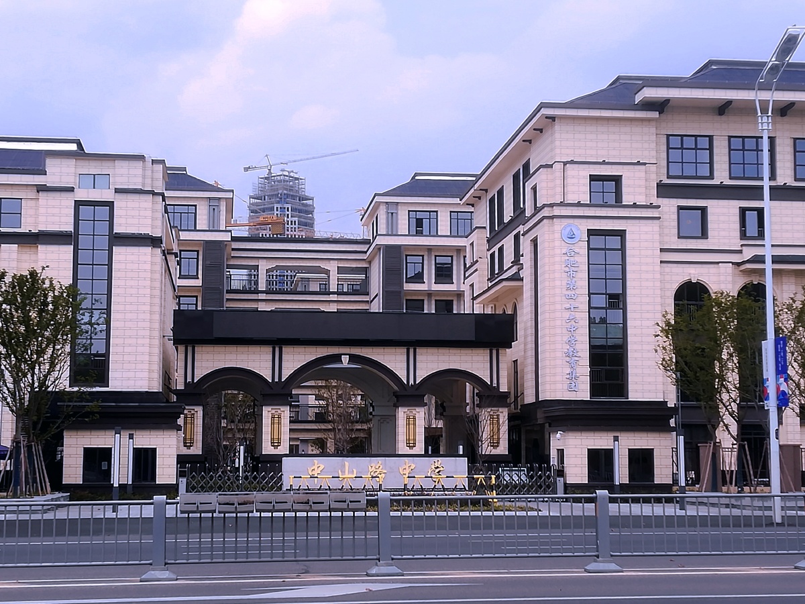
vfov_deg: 22.3
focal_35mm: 66
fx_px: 1535
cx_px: 402
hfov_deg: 29.4
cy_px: 302
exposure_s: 1/833
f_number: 2.2
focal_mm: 3.81
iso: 50
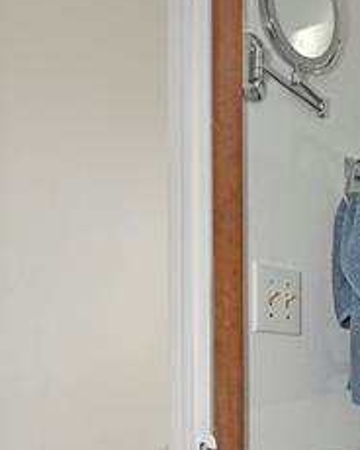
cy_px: 366
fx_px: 626
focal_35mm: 47
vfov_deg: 38.0
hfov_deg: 31.8
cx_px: 248
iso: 1250
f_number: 16
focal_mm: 15
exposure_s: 1/160
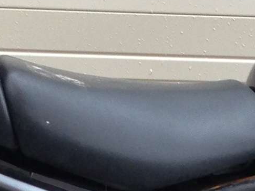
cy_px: 341
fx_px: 1636
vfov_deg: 6.5
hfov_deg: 8.8
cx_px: 348
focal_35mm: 222
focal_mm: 4.12
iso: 50
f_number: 2.4
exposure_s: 1/60
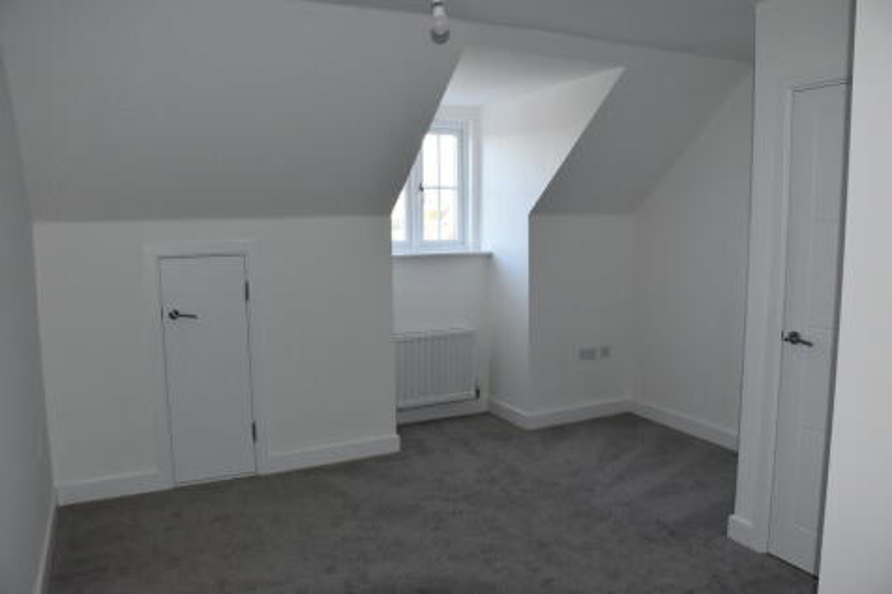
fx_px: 669
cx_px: 446
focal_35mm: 27
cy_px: 297
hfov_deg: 67.4
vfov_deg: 47.9
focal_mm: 18
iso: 800
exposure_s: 1/125
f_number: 5.6
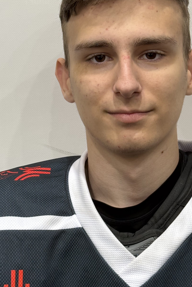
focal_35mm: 83
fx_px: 664
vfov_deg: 24.5
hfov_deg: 16.4
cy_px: 146
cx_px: 137
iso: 100
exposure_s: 1/66
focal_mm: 6.8
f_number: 1.8
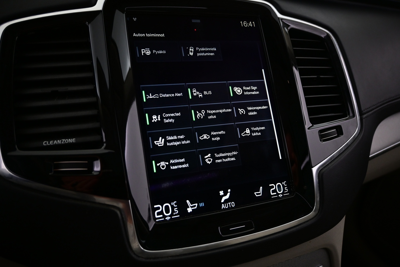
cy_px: 134
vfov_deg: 43.6
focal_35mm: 30
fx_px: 333
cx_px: 200
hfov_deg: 61.9
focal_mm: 20
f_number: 3.8
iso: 800
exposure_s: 1/30
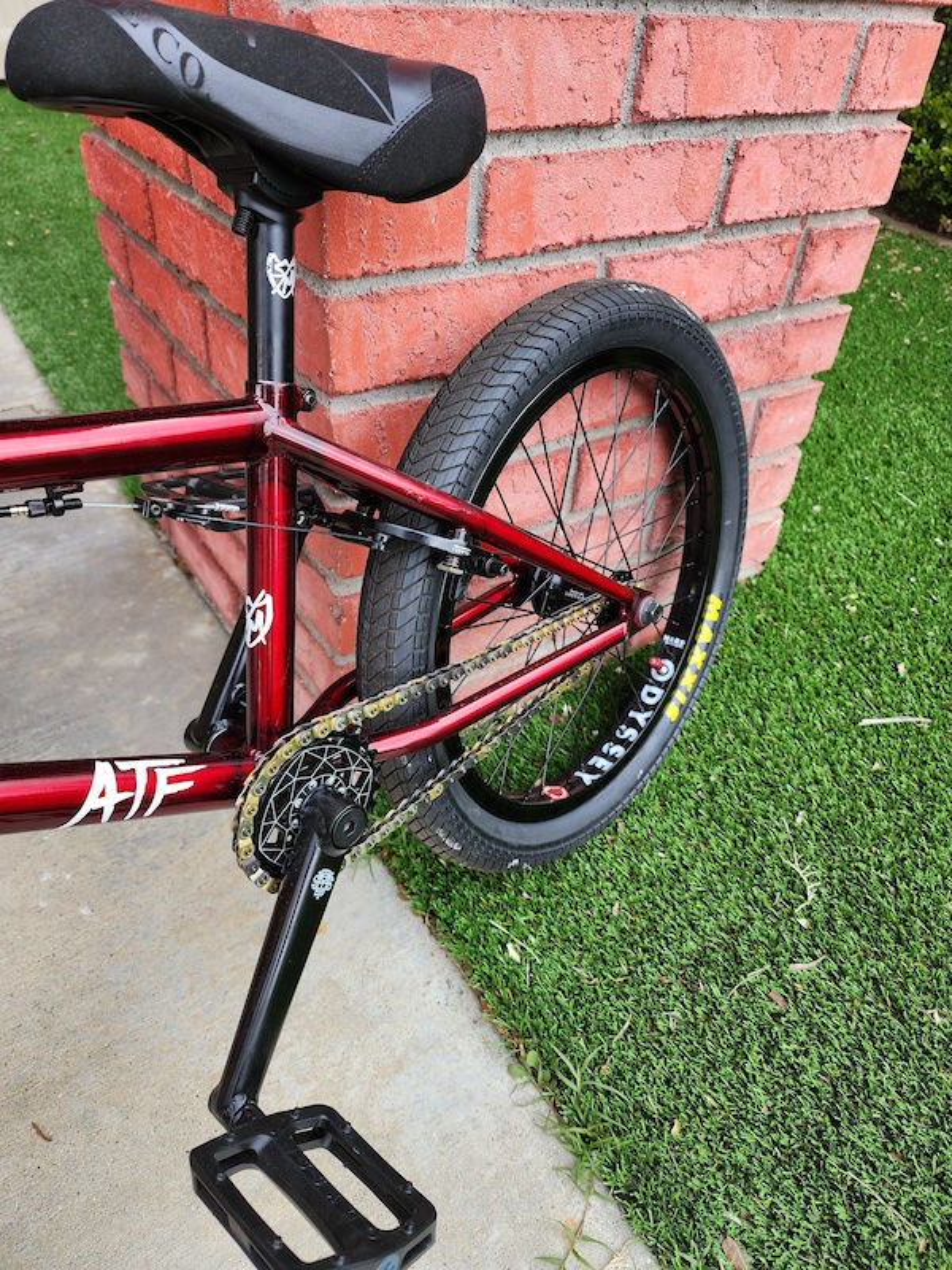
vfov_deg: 73.9
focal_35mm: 23
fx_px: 843
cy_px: 635
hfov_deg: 58.9
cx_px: 476
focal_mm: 6.4
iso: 20
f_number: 1.8
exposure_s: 1/180
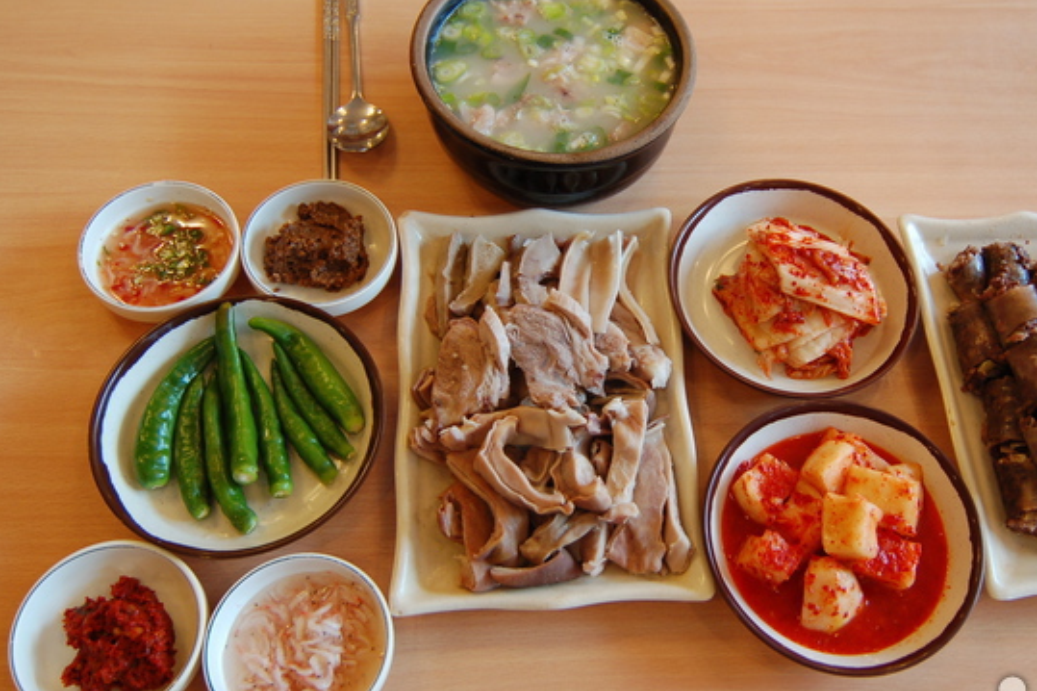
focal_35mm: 35
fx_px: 1008
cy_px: 353
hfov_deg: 54.1
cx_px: 615
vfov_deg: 37.8
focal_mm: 18
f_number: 4
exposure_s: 1/50
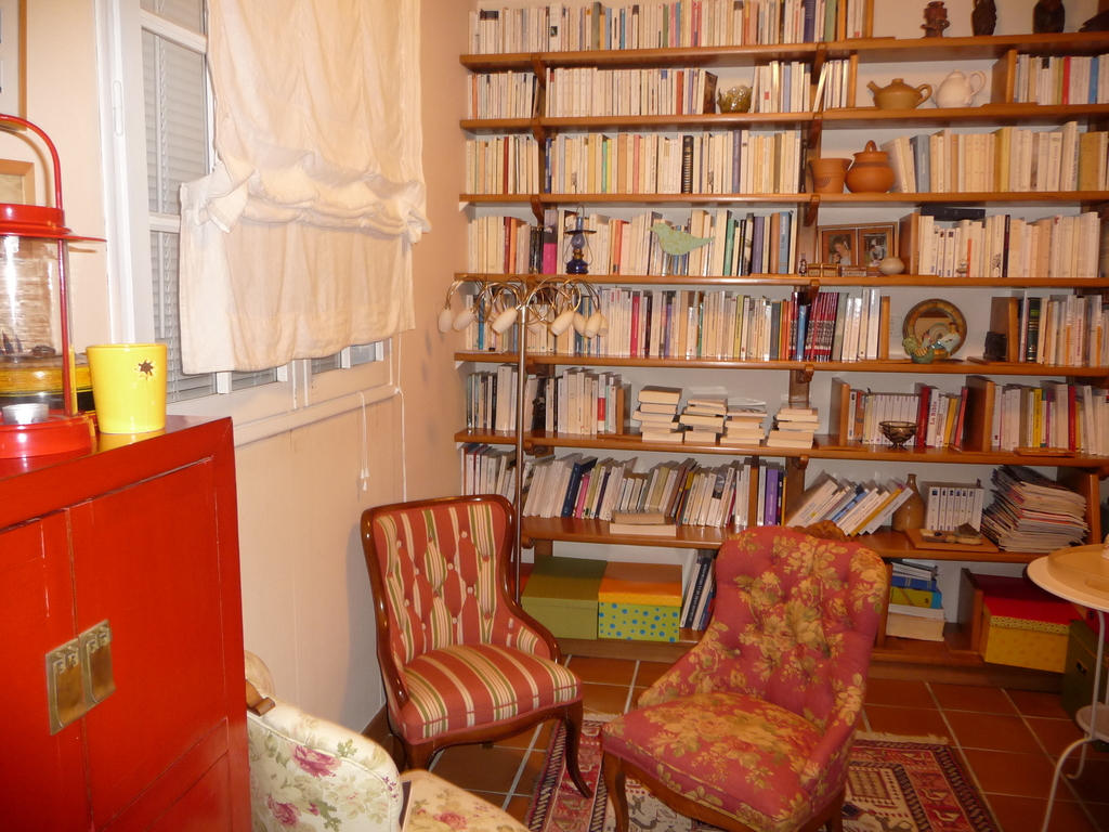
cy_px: 416
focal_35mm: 28
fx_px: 897
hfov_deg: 63.4
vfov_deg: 49.7
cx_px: 554
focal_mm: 4.7
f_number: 3.3
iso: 160
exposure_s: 1/8
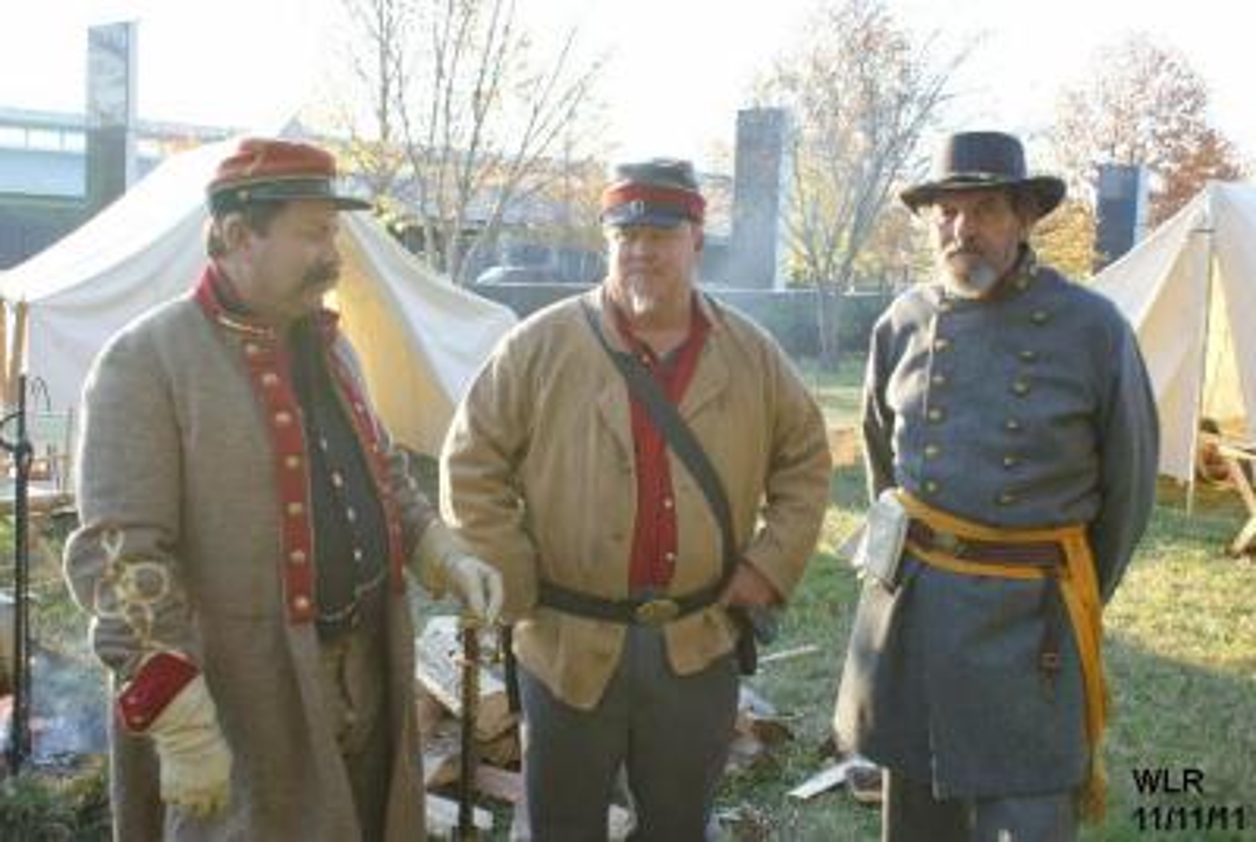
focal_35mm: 39
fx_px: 1363
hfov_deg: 49.5
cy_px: 421
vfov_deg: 34.3
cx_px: 628
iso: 100
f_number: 5
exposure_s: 1/40
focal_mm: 26
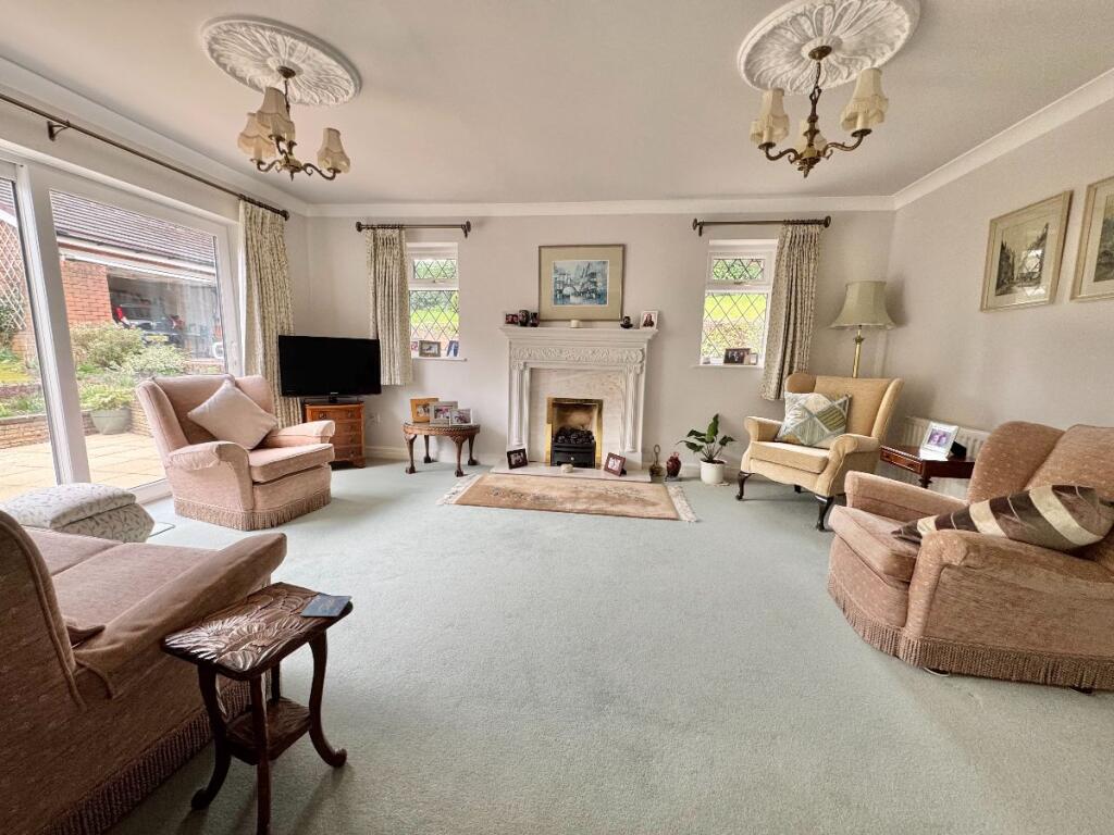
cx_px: 557
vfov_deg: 85.7
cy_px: 418
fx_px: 451
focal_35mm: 14
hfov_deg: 102.1
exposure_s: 1/99
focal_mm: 2.22
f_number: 2.2
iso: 160
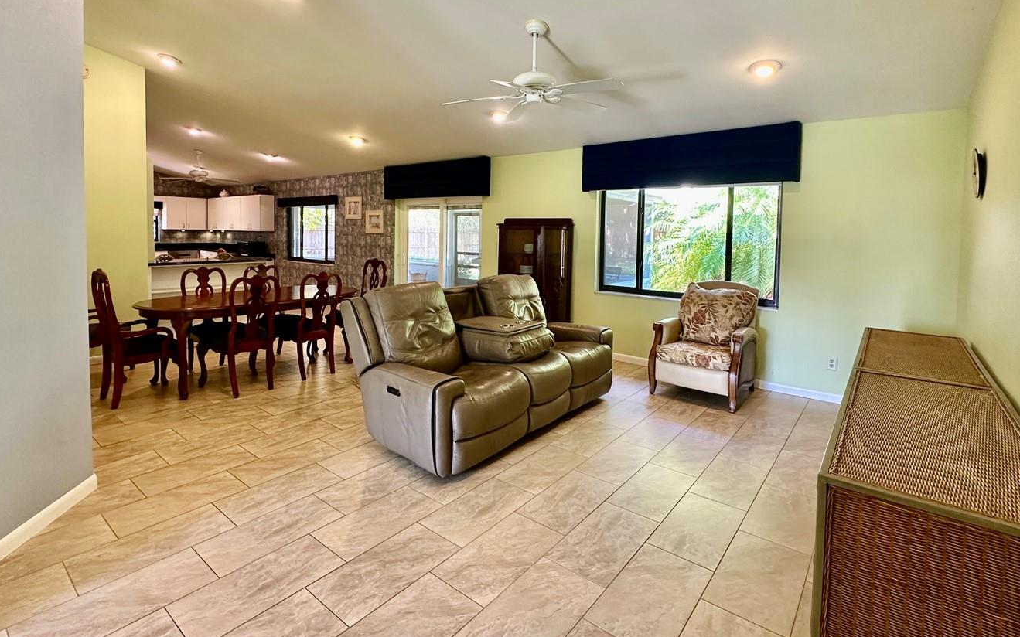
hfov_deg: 91.0
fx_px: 500
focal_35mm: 18
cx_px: 476
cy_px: 251
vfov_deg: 64.3
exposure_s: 1/60
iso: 250
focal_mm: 2.22
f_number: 2.2
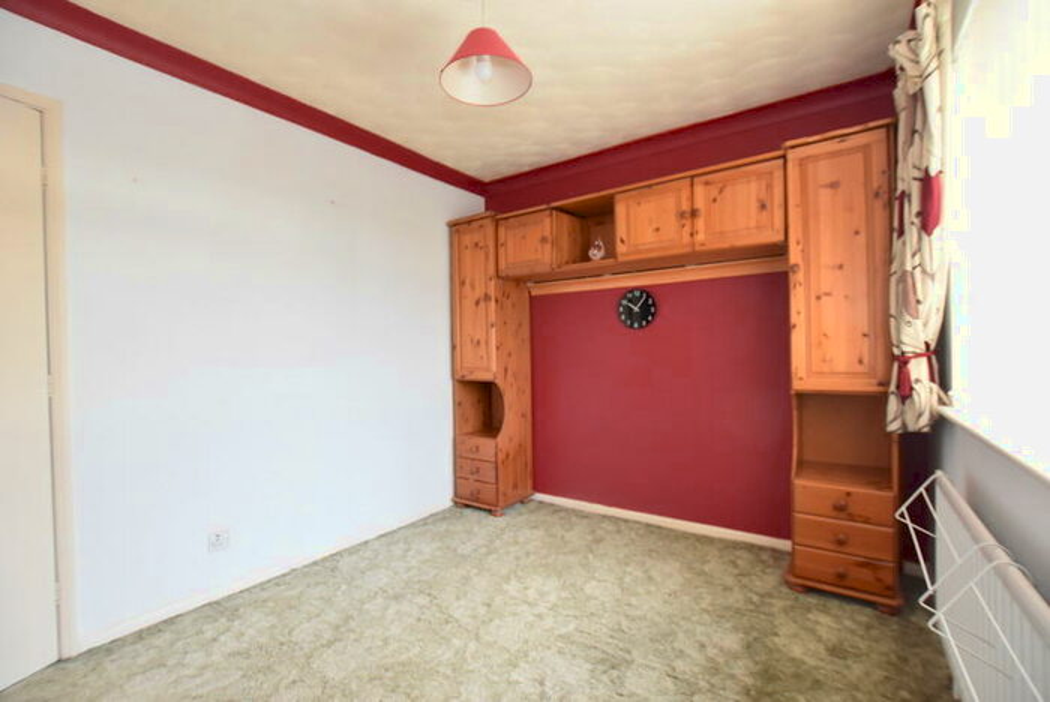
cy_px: 351
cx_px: 525
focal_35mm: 15
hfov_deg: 100.3
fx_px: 438
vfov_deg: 77.4
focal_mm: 10
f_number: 4
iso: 1250
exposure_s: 1/60
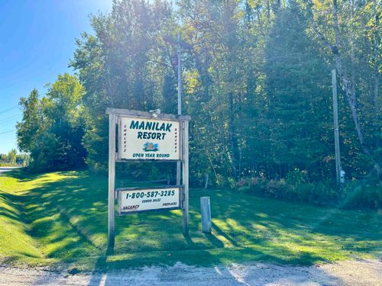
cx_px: 191
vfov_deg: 53.1
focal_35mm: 26
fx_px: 287
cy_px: 143
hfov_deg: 67.3
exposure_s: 1/951
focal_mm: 5.96
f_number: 1.6
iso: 50
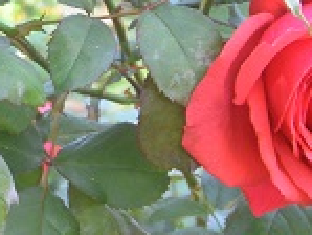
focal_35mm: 162
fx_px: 1461
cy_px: -150
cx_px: -136
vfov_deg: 8.9
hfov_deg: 11.7
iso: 400
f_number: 6.3
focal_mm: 24
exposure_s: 1/60
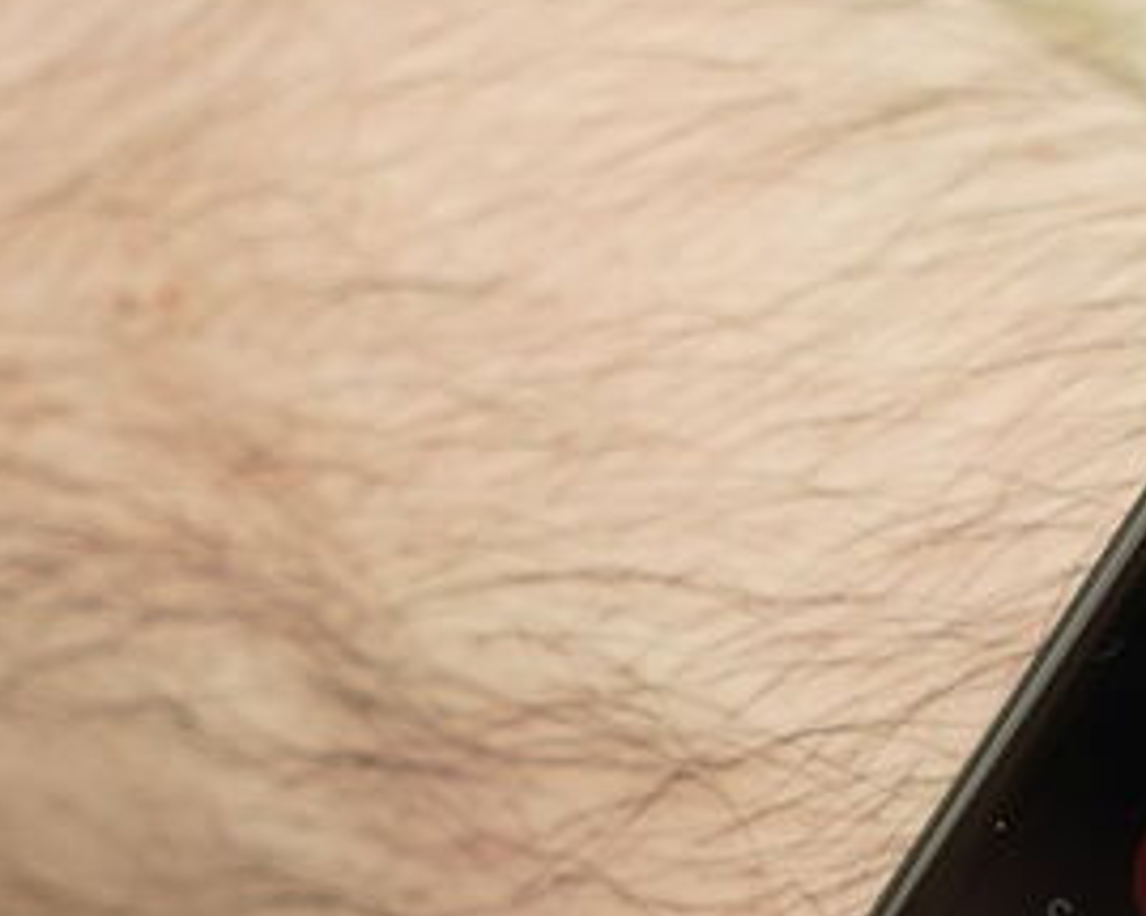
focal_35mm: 191
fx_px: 6476
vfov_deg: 8.0
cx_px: 1255
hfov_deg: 10.0
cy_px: 1082
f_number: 6.3
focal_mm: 66
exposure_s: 1/160
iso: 400
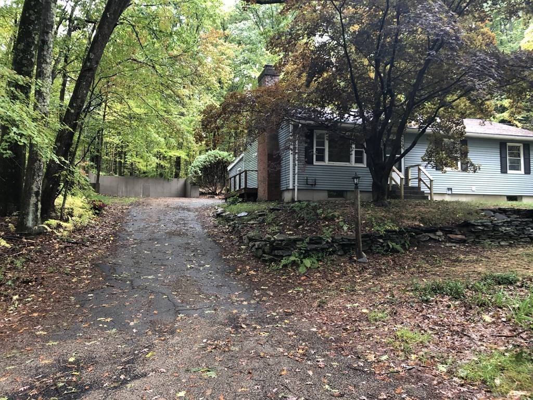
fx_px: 431
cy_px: 200
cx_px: 266
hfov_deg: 63.4
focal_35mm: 28
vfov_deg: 49.7
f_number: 1.8
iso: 32
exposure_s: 1/30
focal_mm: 3.99
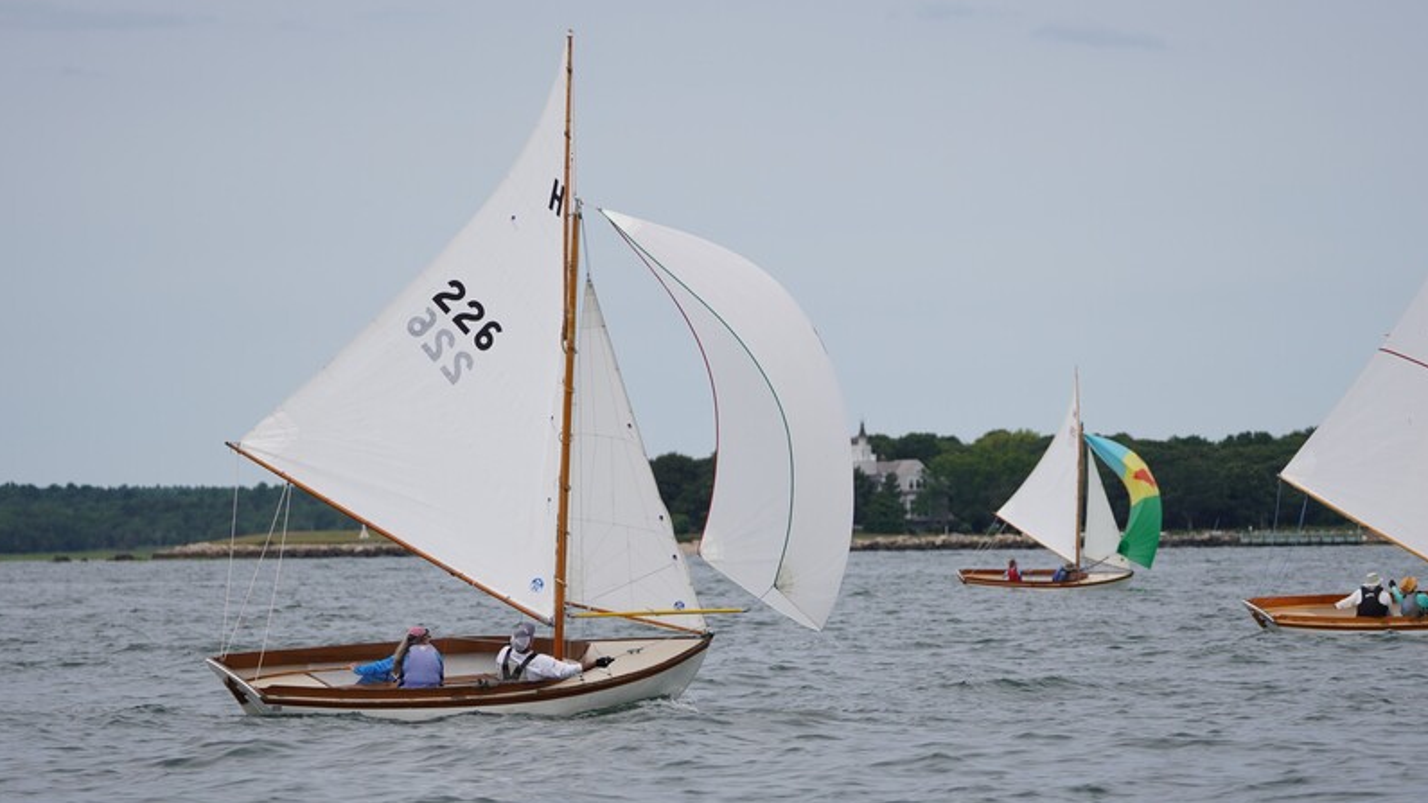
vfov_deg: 5.1
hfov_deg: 9.1
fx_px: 8973
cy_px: 387
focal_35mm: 237
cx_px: 713
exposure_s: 1/1250
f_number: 5
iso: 160
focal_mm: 150
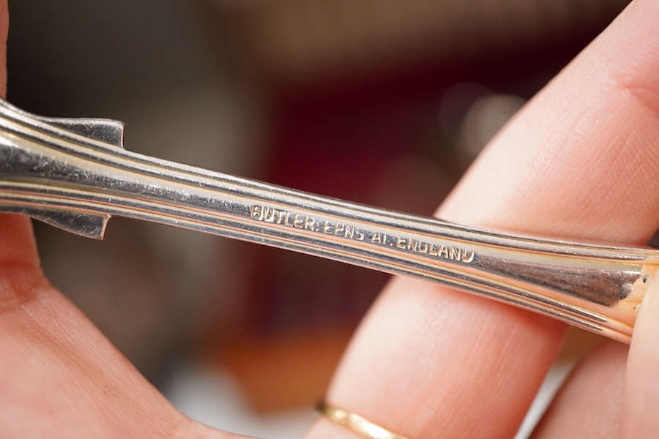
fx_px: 824
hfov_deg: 43.6
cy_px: 220
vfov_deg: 29.9
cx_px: 330
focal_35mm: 45
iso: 1250
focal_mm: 30
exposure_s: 1/125
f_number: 4.5
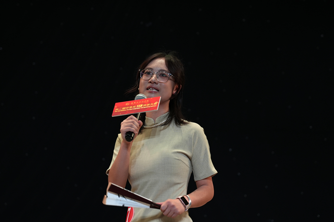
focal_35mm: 120
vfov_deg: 11.4
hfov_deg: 17.1
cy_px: 125
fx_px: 1113
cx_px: 159
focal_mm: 105
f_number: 4
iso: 250
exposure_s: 1/160
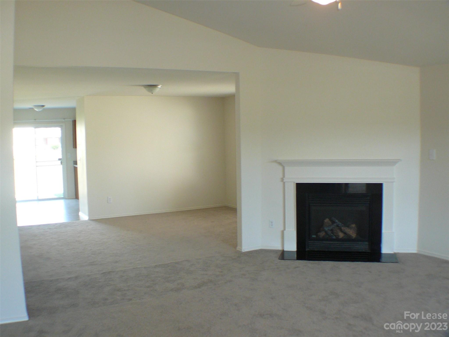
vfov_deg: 30.9
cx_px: 224
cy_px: 168
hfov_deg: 40.4
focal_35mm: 47
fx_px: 610
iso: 125
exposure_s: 1/30
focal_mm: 7
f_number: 3.3
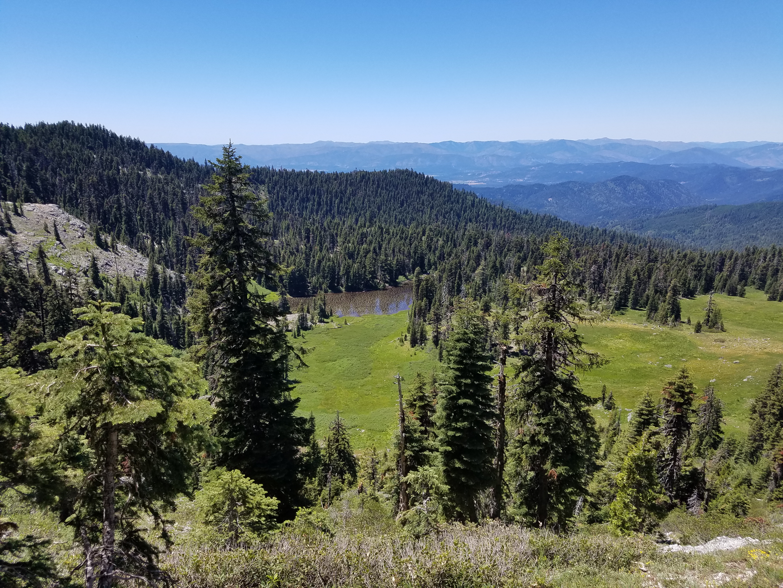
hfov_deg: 67.3
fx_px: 588
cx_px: 392
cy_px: 294
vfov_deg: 53.1
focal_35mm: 26
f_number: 1.7
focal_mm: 4.2
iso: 50
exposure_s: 1/2232
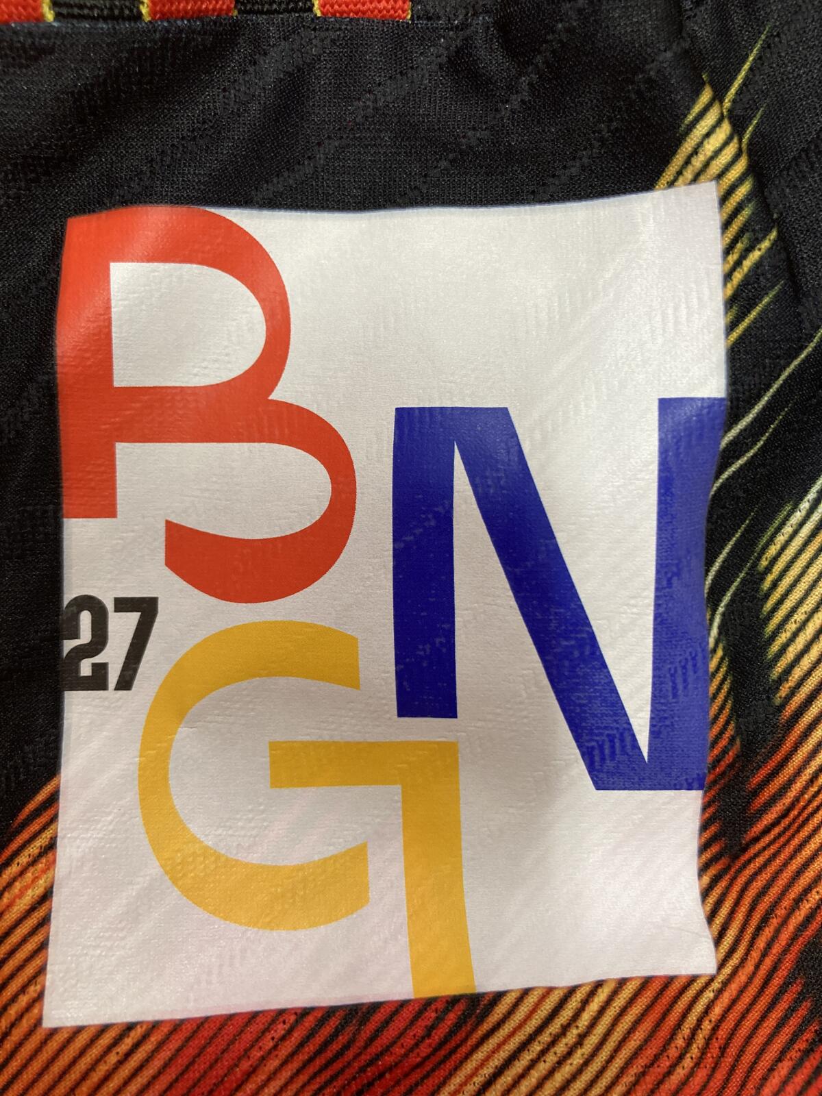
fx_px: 887
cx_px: 411
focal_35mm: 28
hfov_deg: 49.7
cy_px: 548
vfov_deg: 63.4
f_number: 1.8
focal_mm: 3.99
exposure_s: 1/50
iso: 100
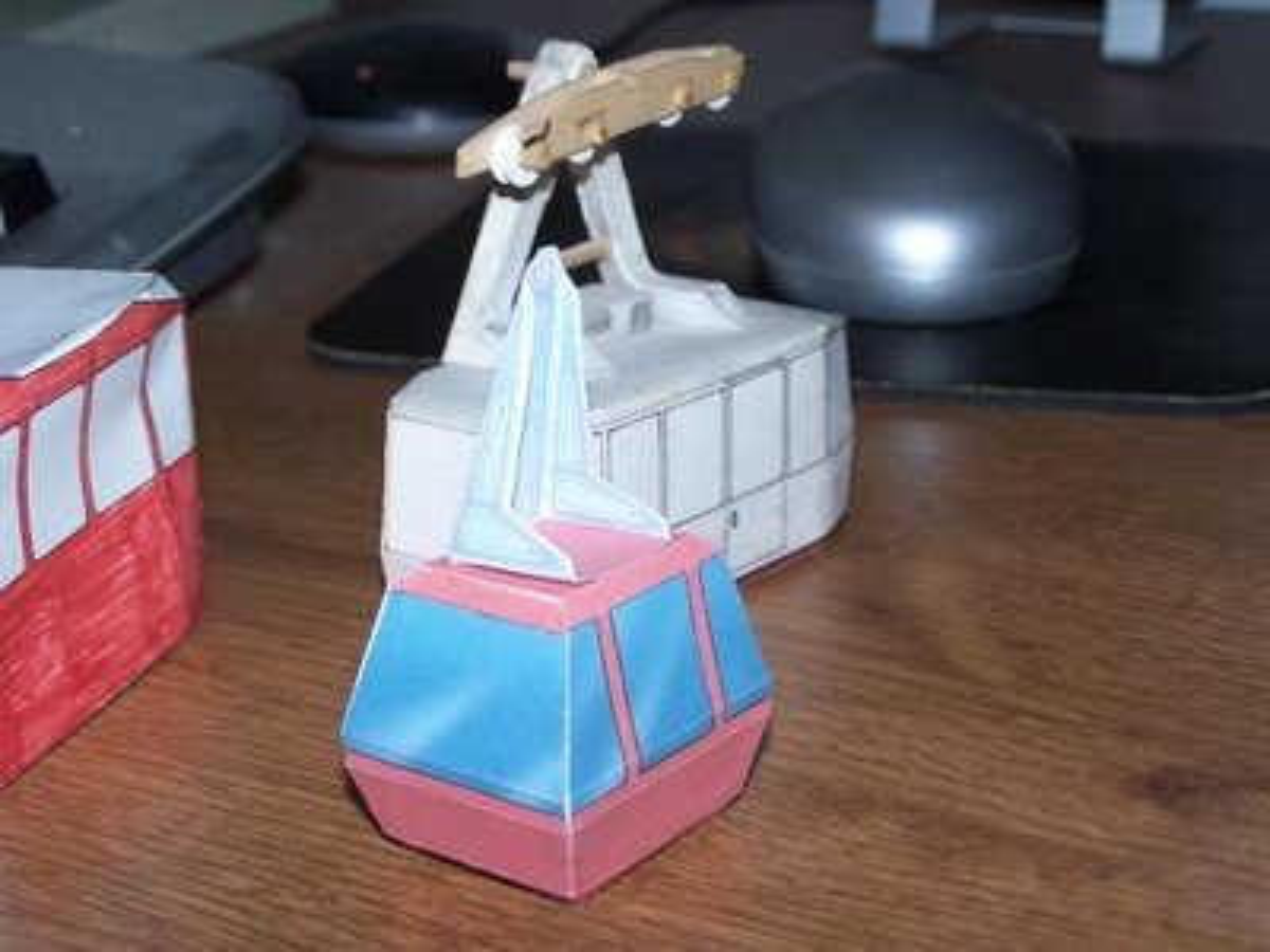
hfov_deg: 28.2
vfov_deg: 21.3
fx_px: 2531
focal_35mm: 69
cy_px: 476
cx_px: 635
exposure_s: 1/80
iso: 80
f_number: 3.2
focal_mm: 11.5
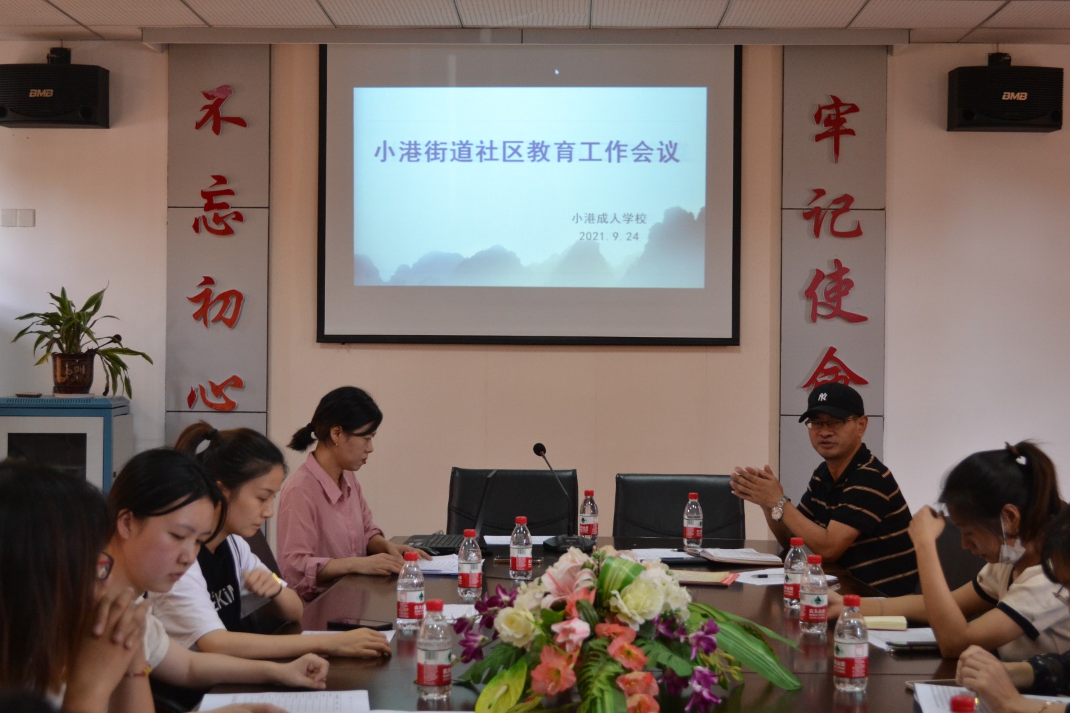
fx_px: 1560
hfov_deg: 37.9
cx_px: 535
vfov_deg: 25.7
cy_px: 356
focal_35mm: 52
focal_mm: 35
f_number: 5
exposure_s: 1/60
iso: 1000
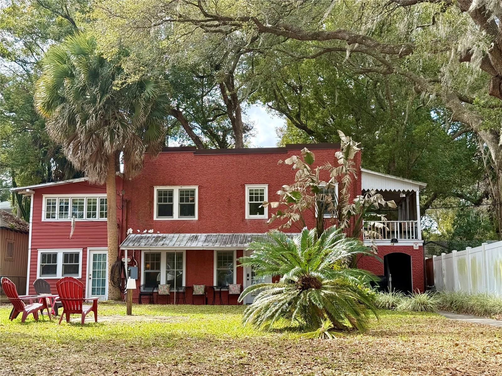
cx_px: 251
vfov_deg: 30.3
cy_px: 188
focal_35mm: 48
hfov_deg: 39.7
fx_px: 696
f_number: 1.78
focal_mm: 6.76
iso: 100
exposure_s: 1/1222
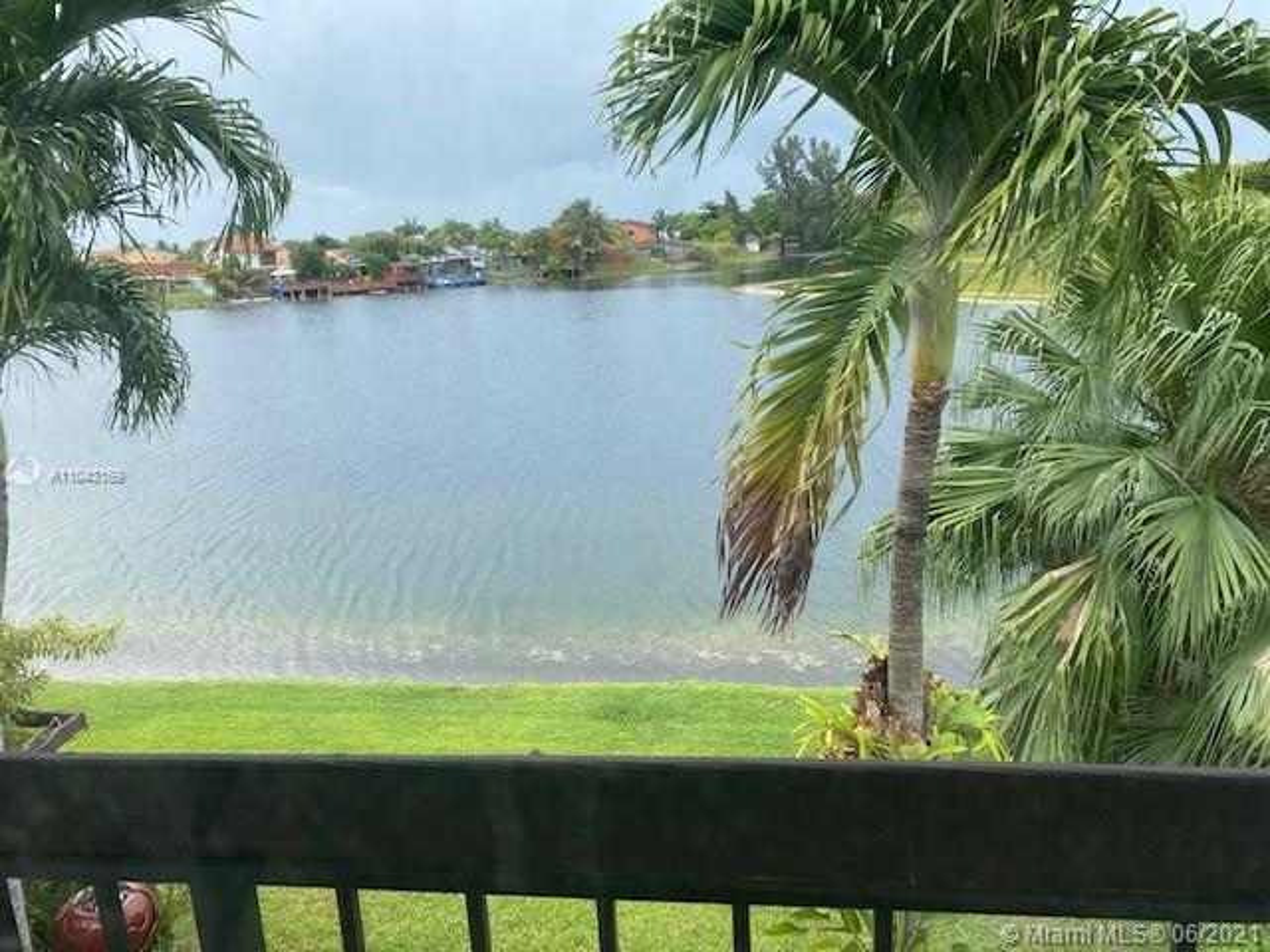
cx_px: 635
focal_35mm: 26
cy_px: 476
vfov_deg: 53.1
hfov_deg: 67.3
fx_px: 954
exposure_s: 1/1063
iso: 32
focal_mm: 4.25
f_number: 1.8
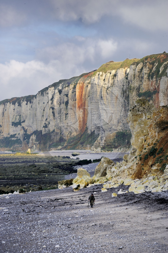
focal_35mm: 200
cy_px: 126
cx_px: 84
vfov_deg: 10.3
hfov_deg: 6.9
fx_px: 1402
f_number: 9
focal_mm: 200
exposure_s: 1/200
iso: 200
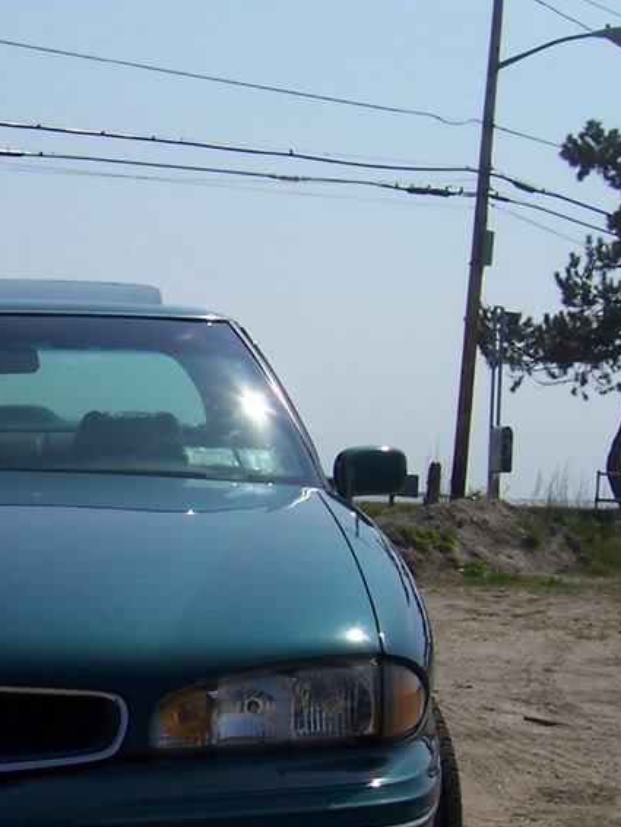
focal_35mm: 79
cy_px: 592
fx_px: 1888
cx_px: -48
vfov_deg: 24.5
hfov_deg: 18.1
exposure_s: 1/1000
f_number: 4.8
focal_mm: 6
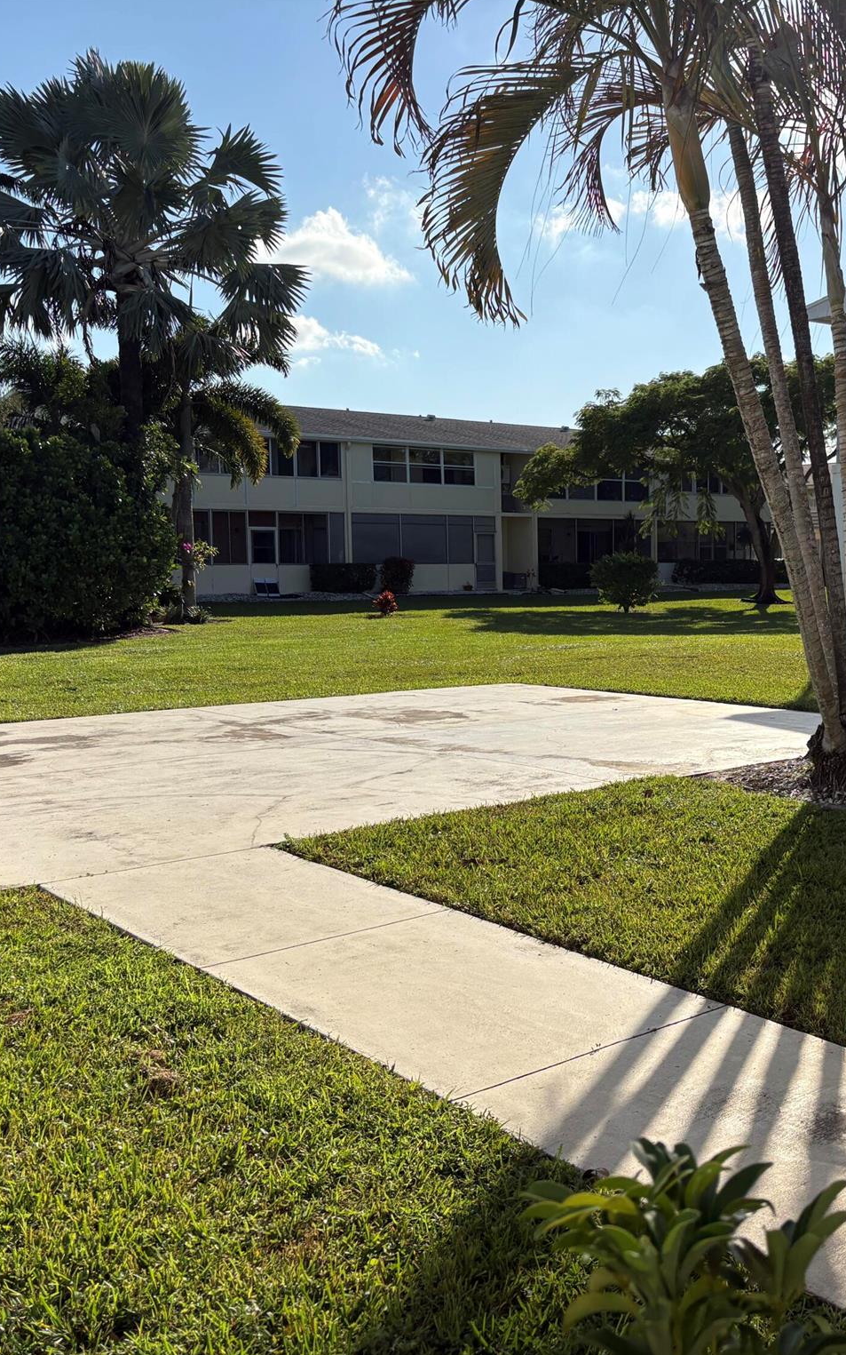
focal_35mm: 37
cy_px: 677
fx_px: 1365
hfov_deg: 33.4
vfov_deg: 52.8
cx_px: 684
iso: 50
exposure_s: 1/4608
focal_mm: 5.96
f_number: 1.6
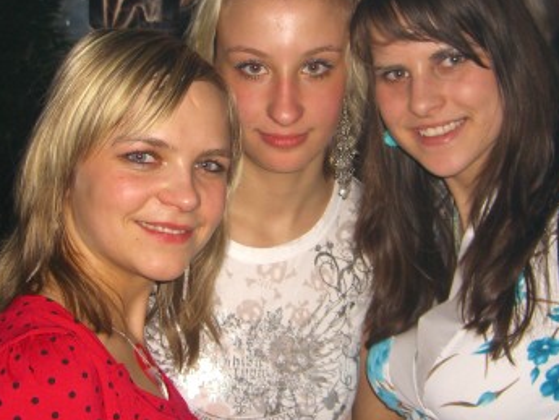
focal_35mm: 66
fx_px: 1066
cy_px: 164
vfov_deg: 22.2
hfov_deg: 29.3
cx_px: 240
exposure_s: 1/60
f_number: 2.8
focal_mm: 7.9
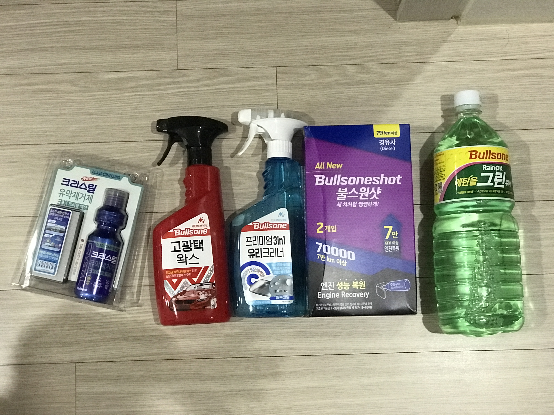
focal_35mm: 57
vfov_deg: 25.7
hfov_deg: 33.8
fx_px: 912
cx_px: 277
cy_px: 208
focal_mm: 6.6
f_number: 2.8
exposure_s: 1/60
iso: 1000
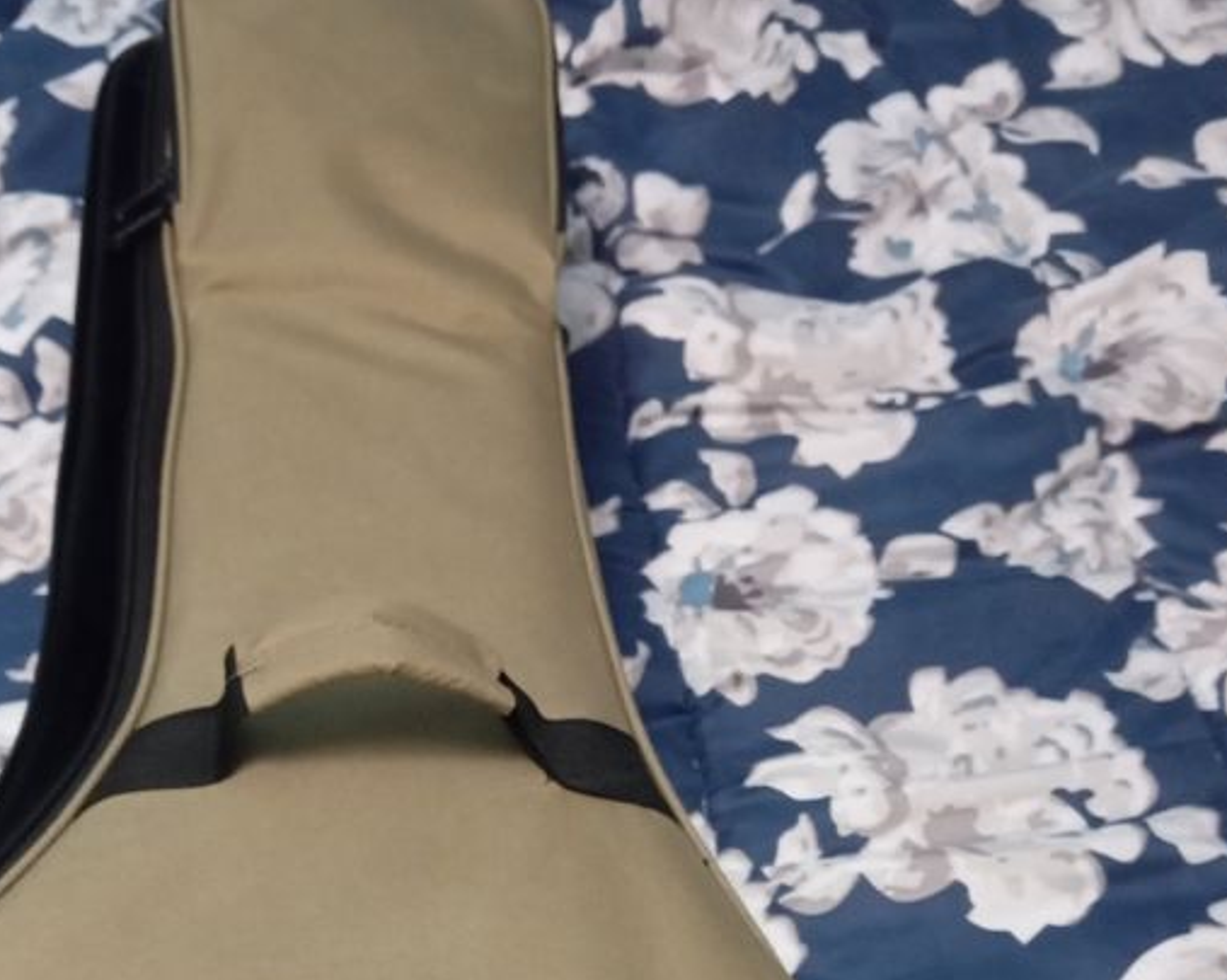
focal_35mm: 54
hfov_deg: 34.6
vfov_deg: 25.3
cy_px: 1166
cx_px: 471
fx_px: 1960
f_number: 1.8
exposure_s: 1/20
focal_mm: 4.22
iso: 3477
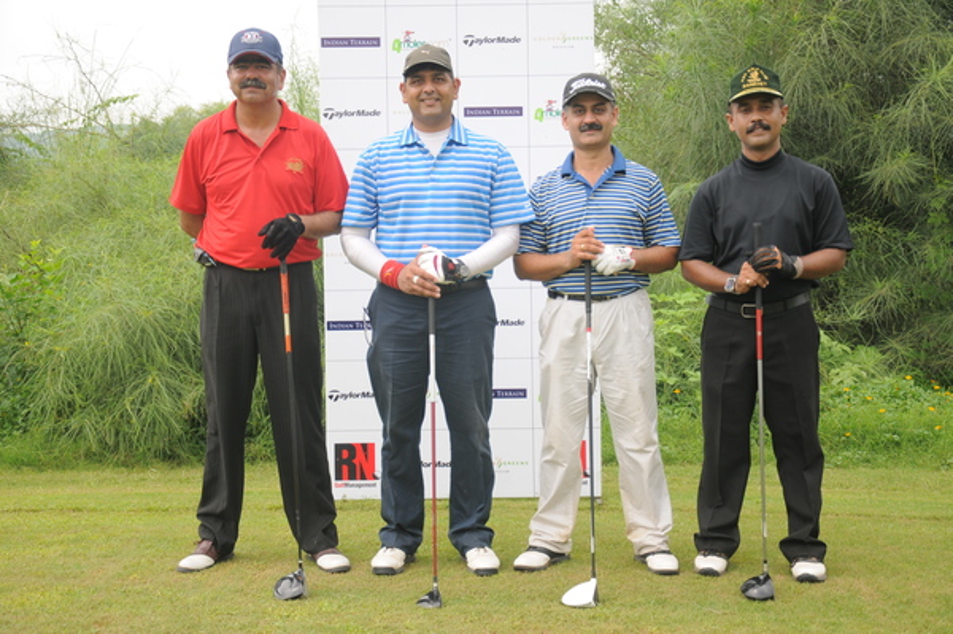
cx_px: 476
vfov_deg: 25.7
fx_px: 1389
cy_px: 317
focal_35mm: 52
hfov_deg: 37.9
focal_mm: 35
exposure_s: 1/250
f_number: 4.5
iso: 200
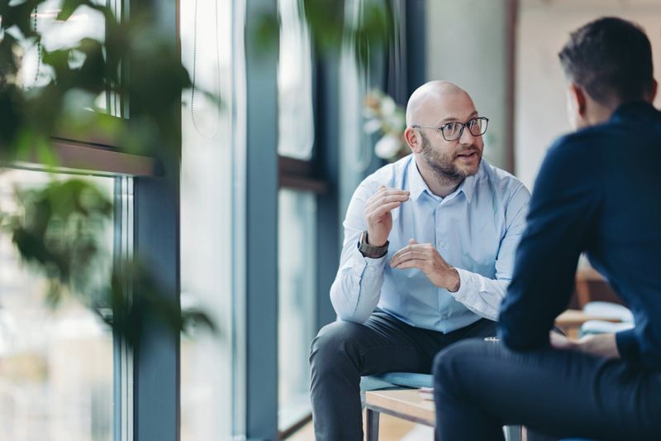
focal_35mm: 85
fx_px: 1560
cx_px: 330
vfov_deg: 16.1
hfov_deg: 23.9
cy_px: 220
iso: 640
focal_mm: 85
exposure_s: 1/500
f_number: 1.4
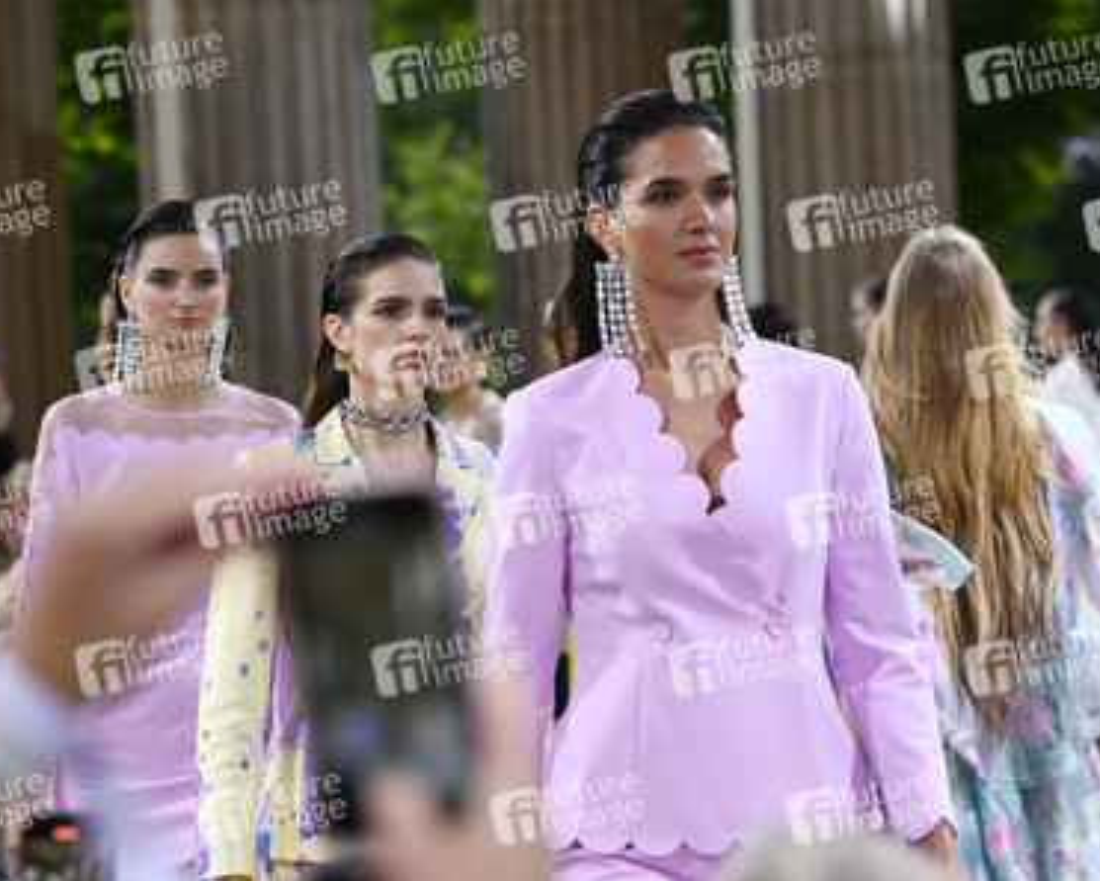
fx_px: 7425
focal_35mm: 228
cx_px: 488
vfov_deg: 6.8
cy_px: 439
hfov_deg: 8.5
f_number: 7.1
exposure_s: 1/1600
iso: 3200
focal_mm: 200
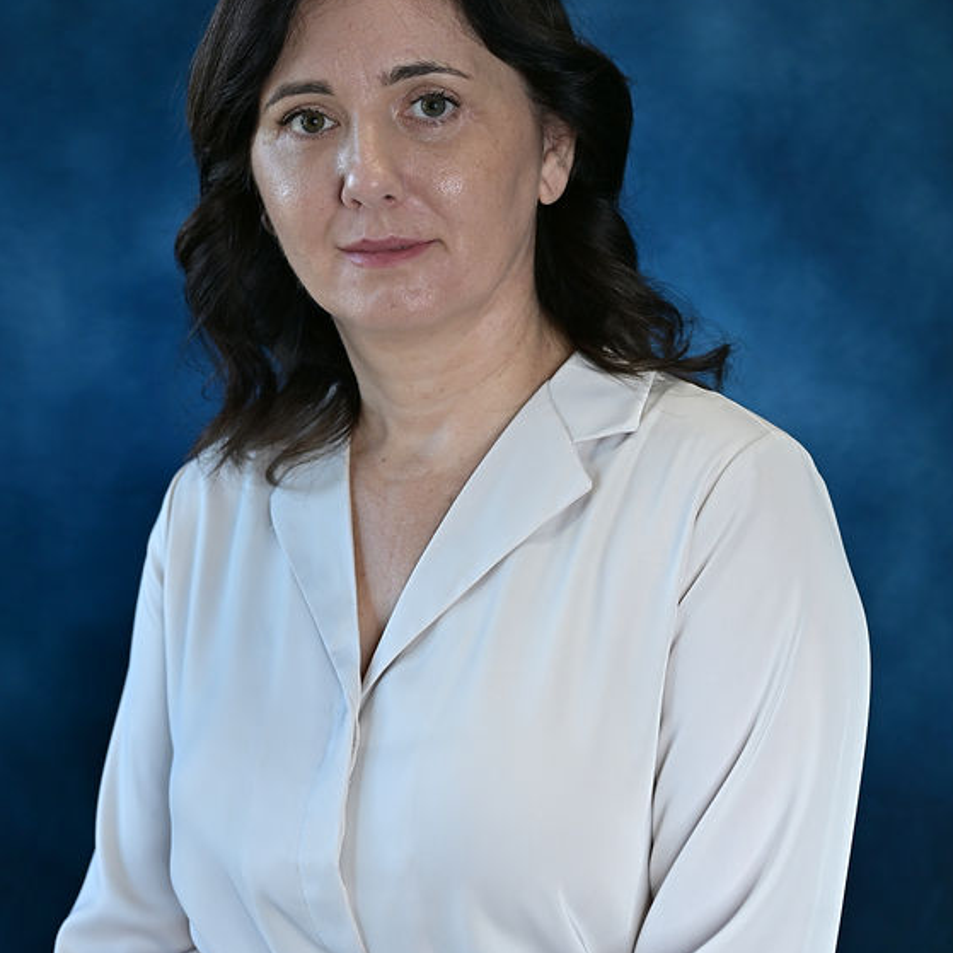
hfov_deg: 23.7
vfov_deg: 23.6
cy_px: 399
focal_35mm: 73
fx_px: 2274
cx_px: 488
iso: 200
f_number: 4
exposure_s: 1/125
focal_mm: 50
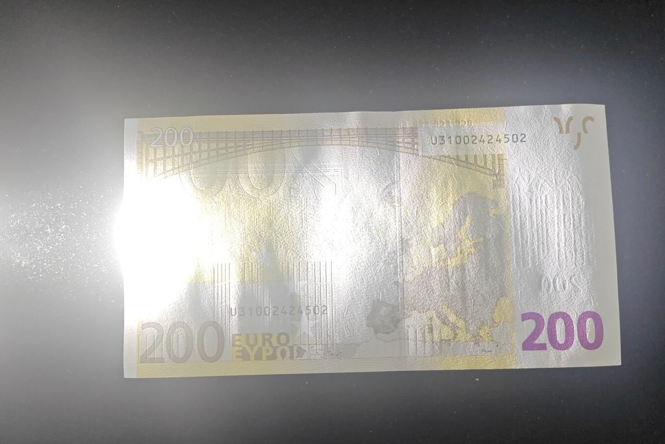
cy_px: 252
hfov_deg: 67.4
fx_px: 499
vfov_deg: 47.8
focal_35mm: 27
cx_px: 336
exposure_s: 1/100
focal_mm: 5.3
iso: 64
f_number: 1.9
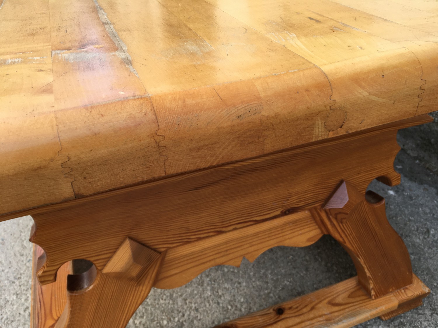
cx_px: 219
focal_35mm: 29
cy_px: 164
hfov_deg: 61.7
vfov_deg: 48.2
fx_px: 367
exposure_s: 1/243
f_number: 2.2
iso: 25
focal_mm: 4.15
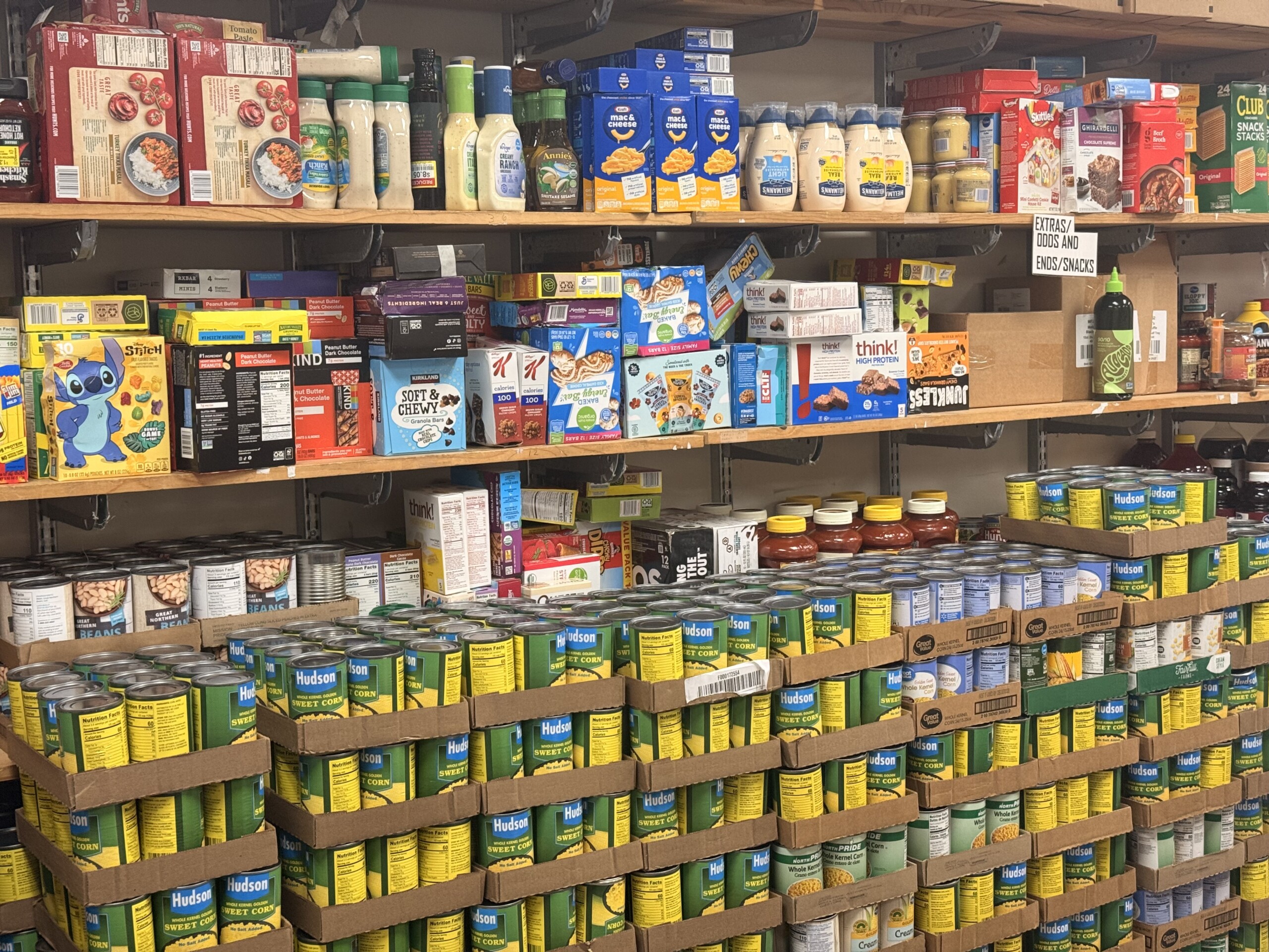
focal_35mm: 48
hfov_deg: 39.7
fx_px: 1760
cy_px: 476
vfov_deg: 30.3
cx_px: 634
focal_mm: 6.76
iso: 125
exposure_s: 1/60
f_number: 1.78
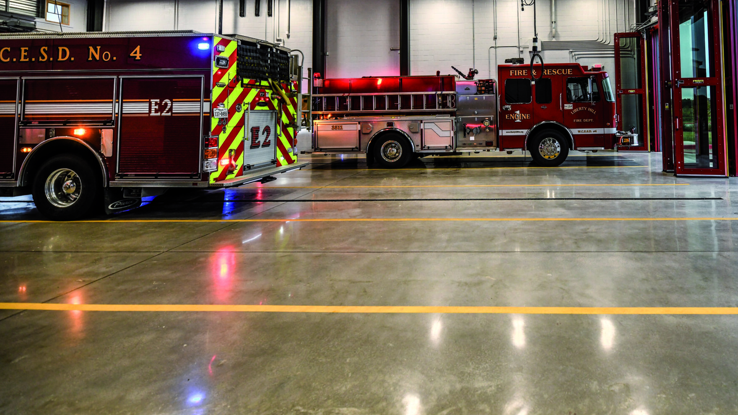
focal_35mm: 20
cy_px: 92
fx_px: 391
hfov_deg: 83.5
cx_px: 496
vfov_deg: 52.8
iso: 800
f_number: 2.8
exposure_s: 1/400
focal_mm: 14
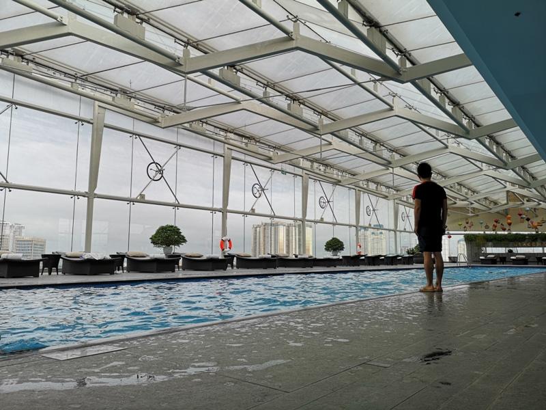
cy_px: 205
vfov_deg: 51.4
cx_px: 273
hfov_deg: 65.3
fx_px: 426
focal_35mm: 27
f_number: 1.8
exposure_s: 1/274
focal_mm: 3.95
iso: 50
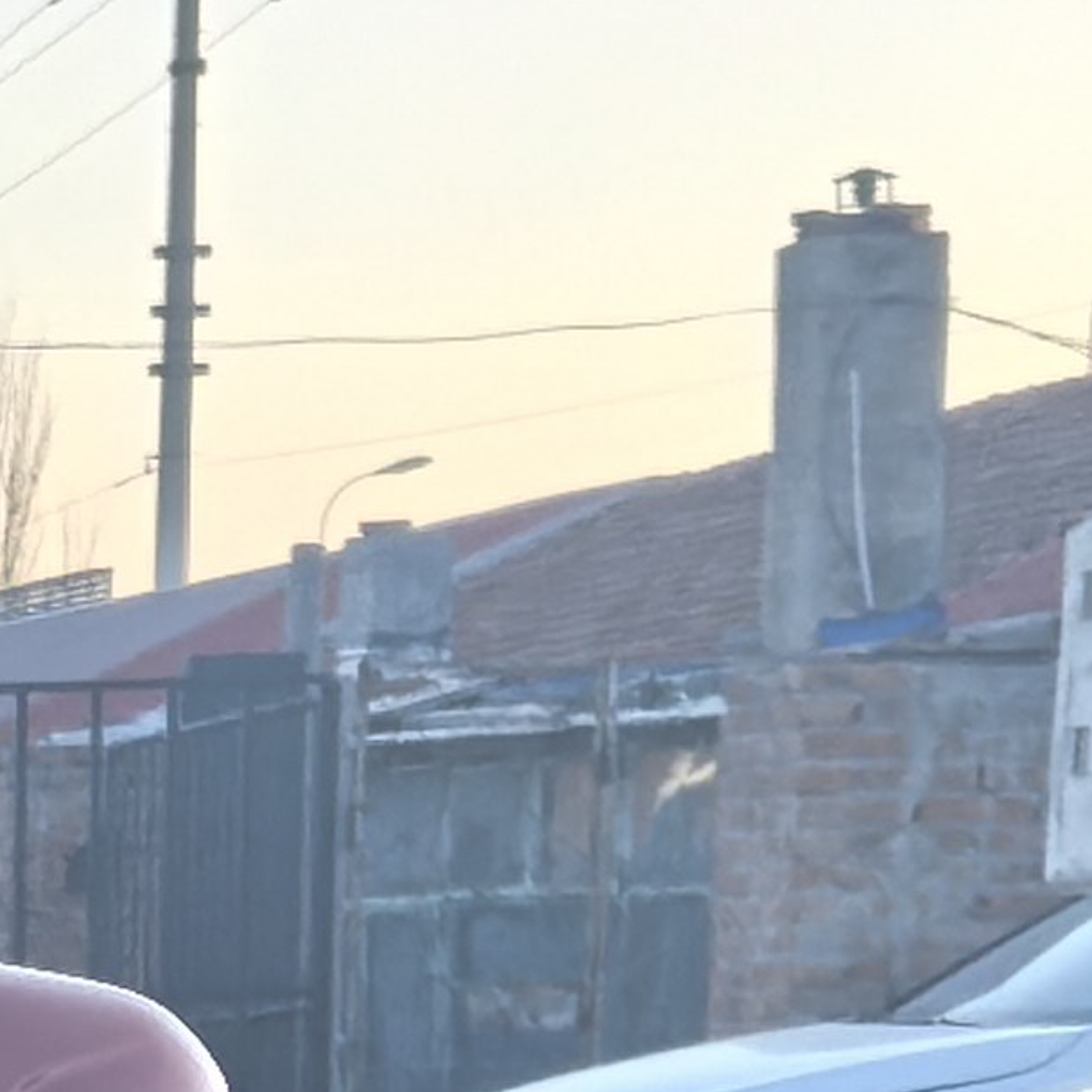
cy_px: 2284
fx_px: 7638
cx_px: -1825
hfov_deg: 7.5
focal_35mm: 214
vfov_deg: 7.8
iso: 50
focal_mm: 5.35
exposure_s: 1/717
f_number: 1.8
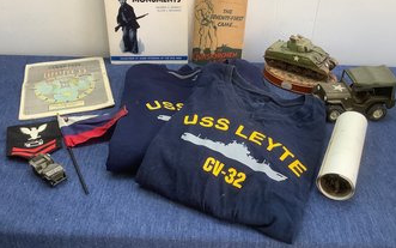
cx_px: 202
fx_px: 367
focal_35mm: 34
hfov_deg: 56.7
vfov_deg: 37.2
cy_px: 108
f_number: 2.4
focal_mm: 3.3
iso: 50
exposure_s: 1/60
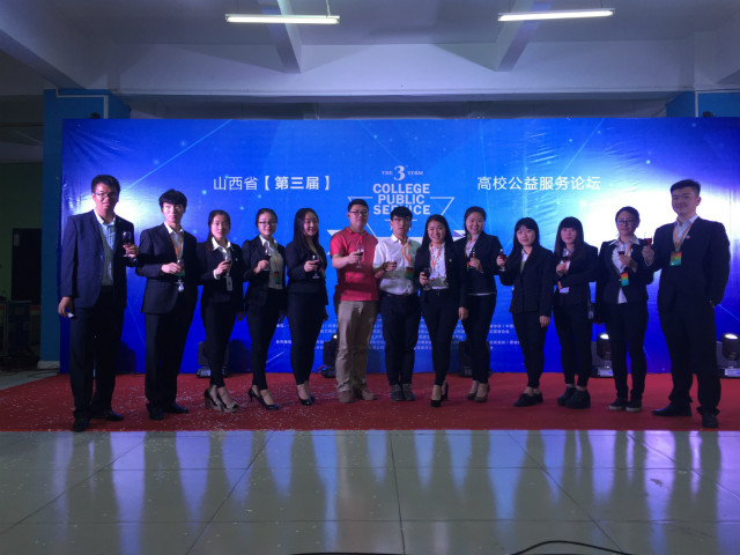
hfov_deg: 61.7
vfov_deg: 48.2
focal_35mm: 29
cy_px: 278
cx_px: 370
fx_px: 620
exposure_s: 1/50
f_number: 2.2
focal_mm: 4.15
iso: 32
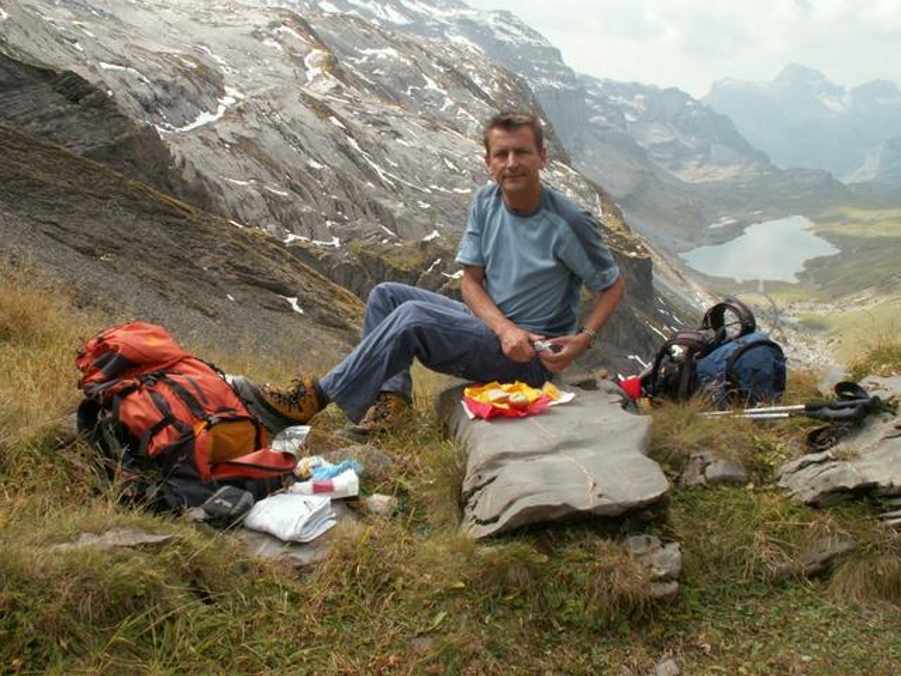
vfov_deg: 40.7
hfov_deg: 52.6
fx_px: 911
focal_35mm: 35
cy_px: 338
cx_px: 450
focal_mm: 5.86
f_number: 5.6
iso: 50
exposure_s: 1/125
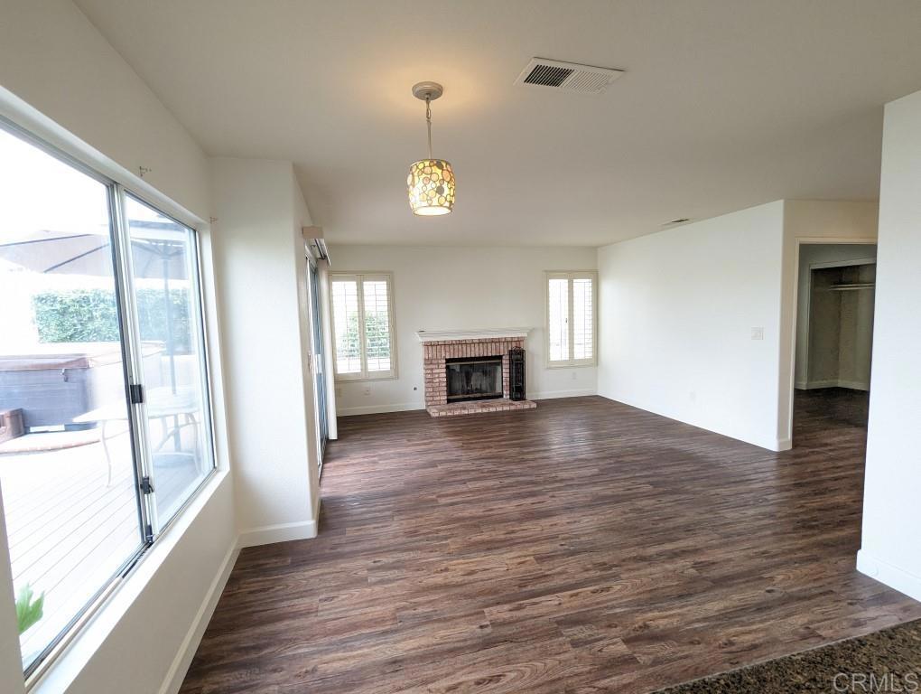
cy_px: 347
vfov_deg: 78.2
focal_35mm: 16
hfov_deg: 94.4
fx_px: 426
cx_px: 460
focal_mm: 2.35
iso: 249
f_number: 2.2
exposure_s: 1/90.1
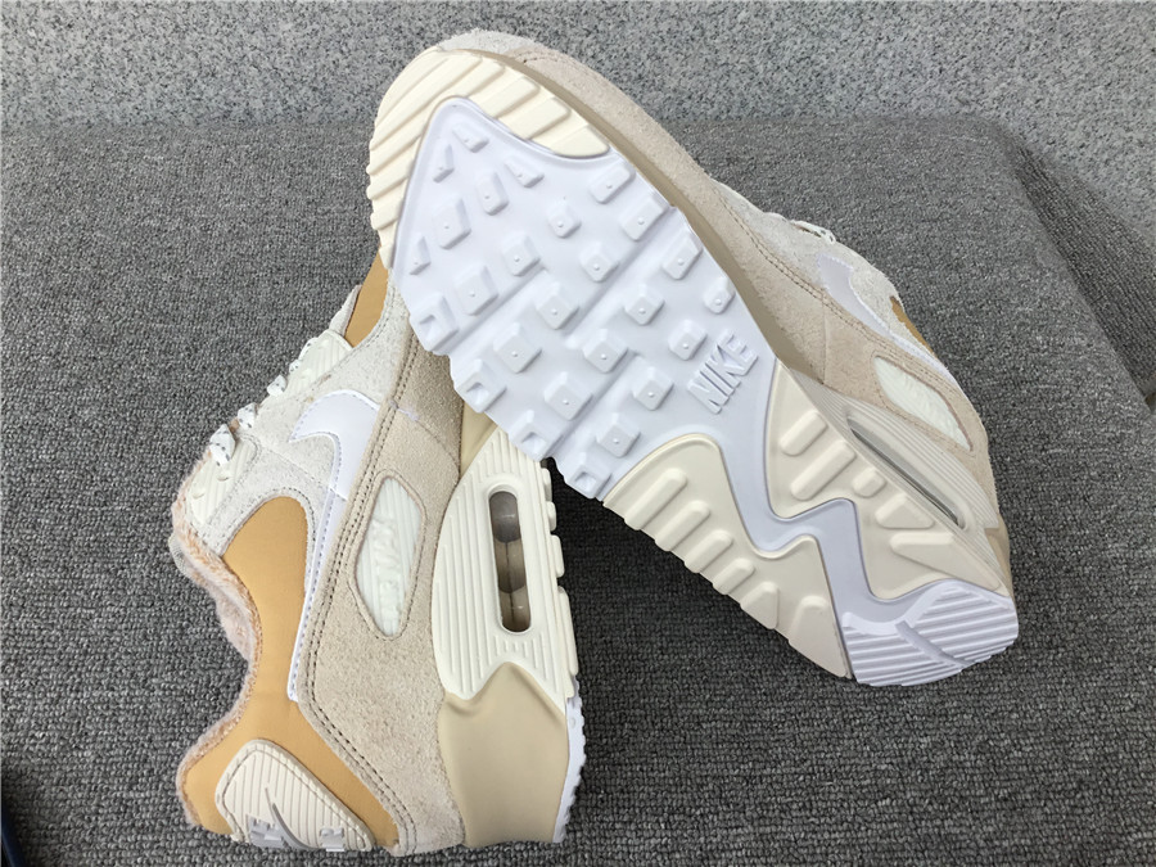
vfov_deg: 45.4
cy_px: 434
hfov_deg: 58.4
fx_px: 1035
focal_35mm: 31
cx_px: 578
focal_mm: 3.3
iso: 25
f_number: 2.4
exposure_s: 1/274
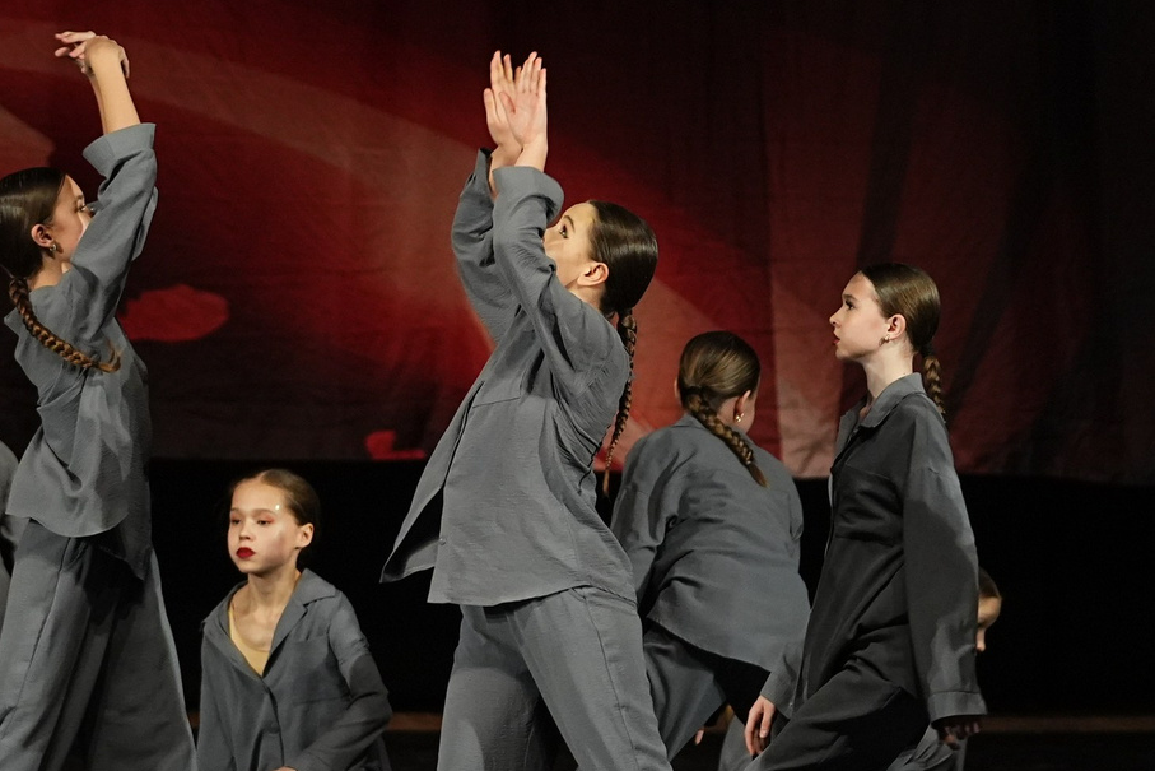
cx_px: 393
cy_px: 29
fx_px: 10685
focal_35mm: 333
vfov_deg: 4.1
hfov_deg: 6.2
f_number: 2.8
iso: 2500
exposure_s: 1/400
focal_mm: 118
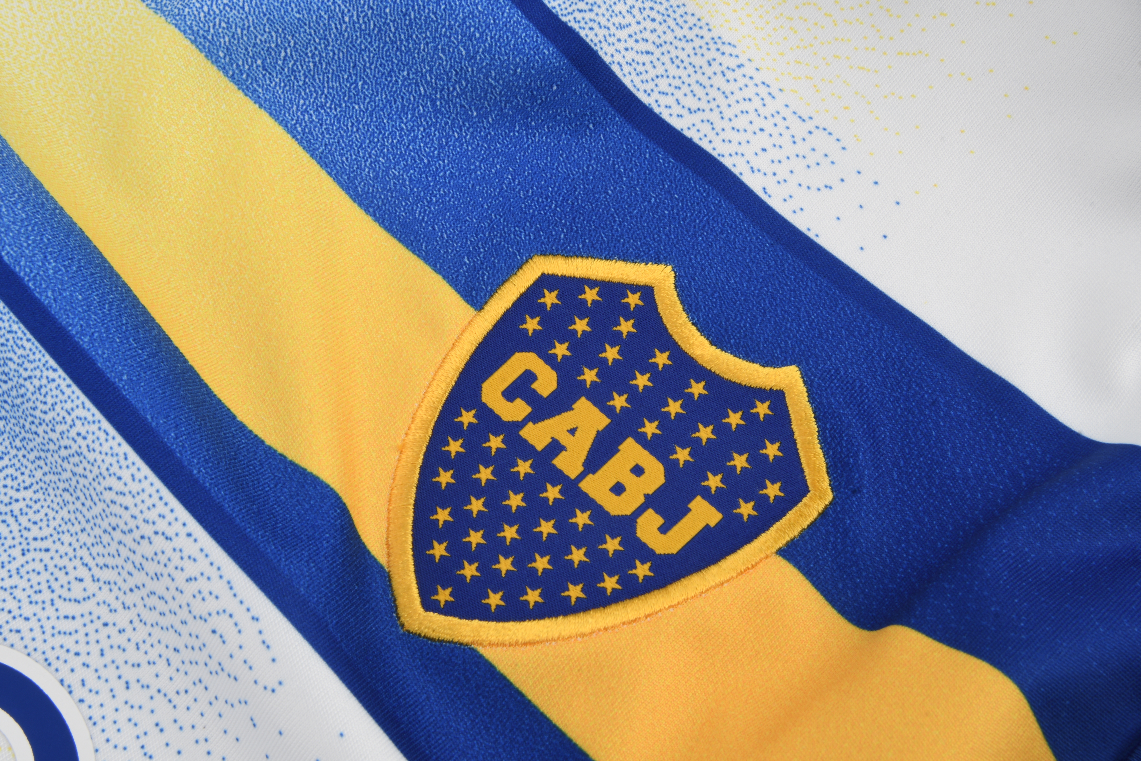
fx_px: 2123
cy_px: 380
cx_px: 570
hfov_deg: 30.1
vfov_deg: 20.3
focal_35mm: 67
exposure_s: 1/125
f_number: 25
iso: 100
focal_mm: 45
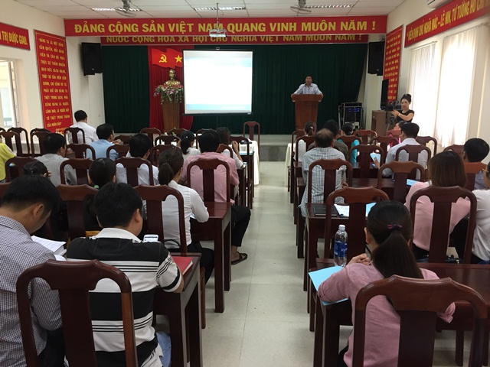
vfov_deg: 48.2
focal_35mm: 29
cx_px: 245
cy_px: 184
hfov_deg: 61.7
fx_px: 411
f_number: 2.2
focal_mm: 4.15
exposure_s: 1/33
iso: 125
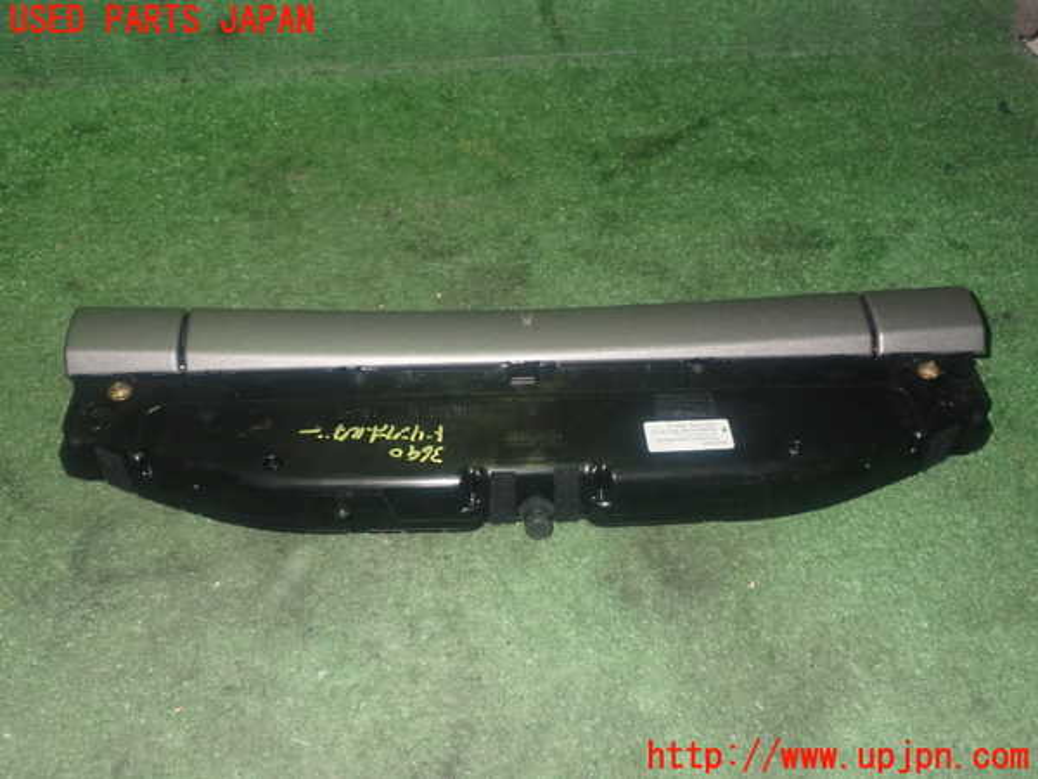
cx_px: 519
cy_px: 390
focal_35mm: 38
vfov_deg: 37.7
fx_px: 1139
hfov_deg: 49.0
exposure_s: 1/40
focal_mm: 6.83
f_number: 8
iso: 800
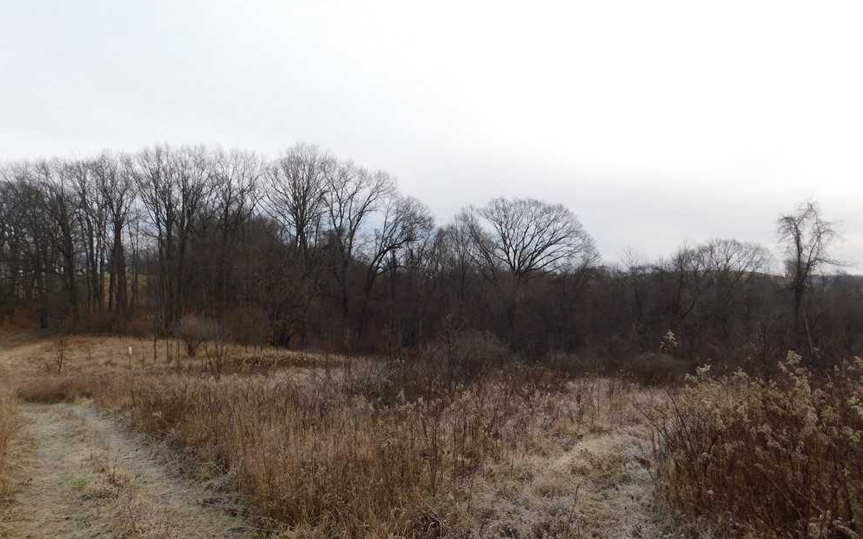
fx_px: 588
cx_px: 431
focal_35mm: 25
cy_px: 265
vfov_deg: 49.3
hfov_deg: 72.6
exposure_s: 1/800
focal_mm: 4
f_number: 3
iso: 125
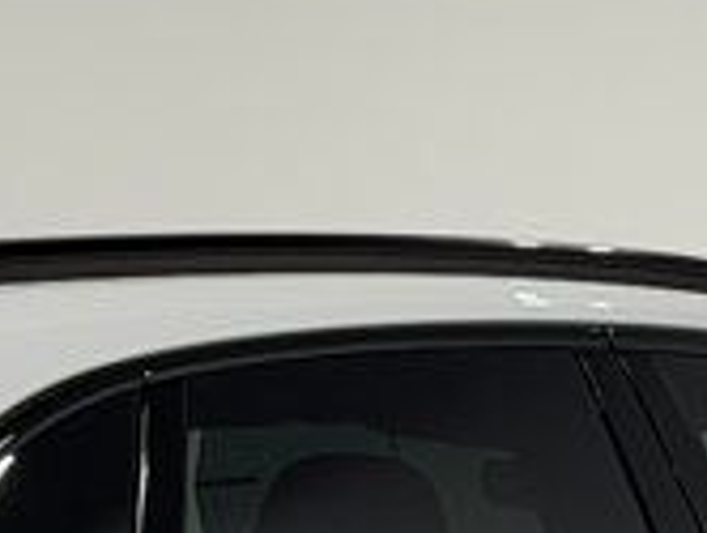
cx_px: -111
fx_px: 6054
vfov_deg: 5.0
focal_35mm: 296
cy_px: 1028
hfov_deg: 6.6
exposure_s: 1/345
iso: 64
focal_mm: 6.76
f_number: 1.78
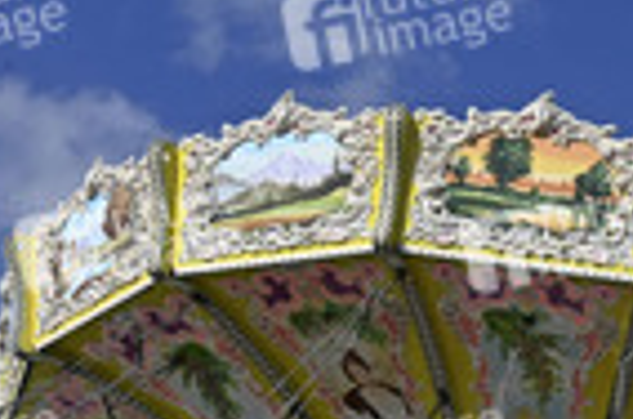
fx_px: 2509
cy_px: 575
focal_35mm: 143
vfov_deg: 9.4
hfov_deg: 13.7
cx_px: 903
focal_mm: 45
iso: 400
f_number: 14
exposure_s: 1/800
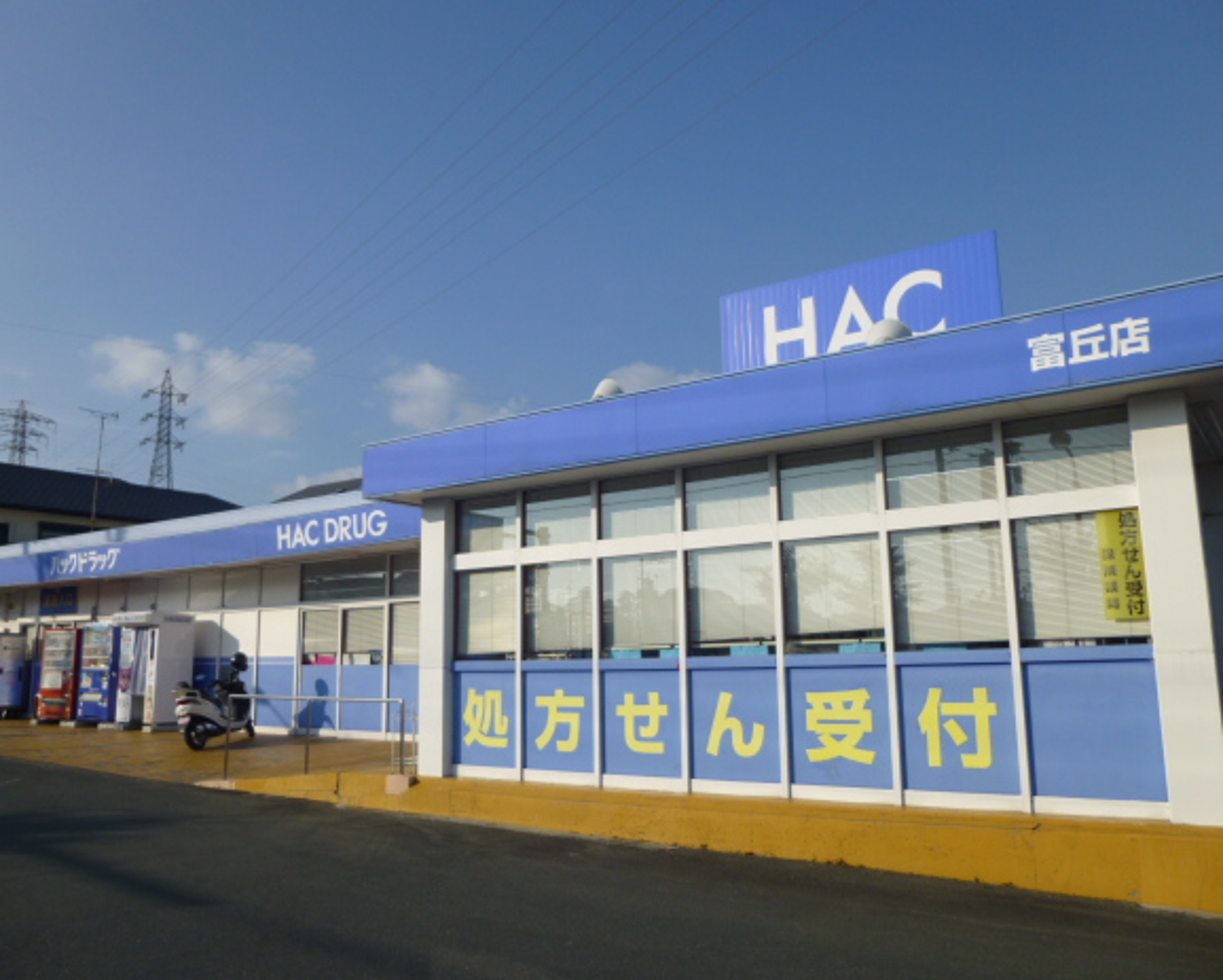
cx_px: 601
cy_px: 487
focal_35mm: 27
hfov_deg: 64.0
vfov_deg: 53.2
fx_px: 978
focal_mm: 4.5
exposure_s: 1/250
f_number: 9
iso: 100
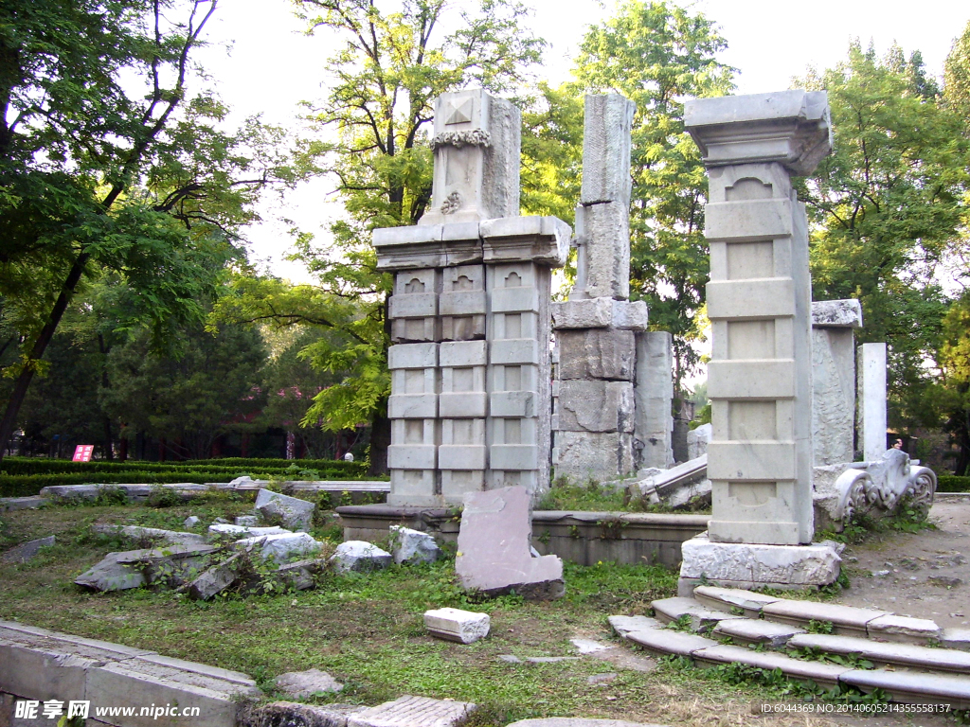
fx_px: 953
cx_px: 485
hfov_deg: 54.0
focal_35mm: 34
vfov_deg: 41.8
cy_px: 364
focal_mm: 5.6
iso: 80
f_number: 2.7
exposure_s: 1/125
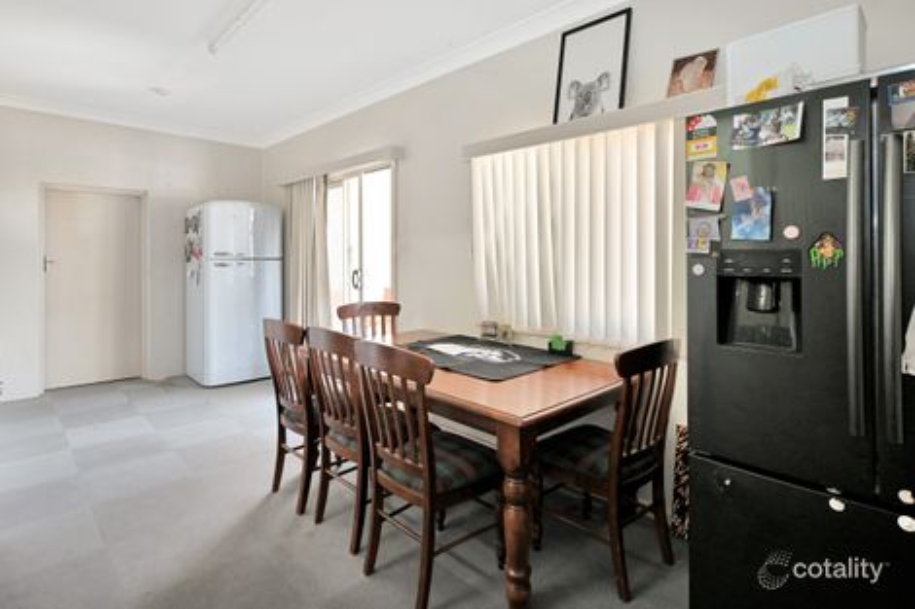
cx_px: 458
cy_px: 304
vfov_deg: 67.3
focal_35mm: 18
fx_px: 457
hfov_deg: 90.0
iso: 640
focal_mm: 12
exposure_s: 1/60
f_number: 4
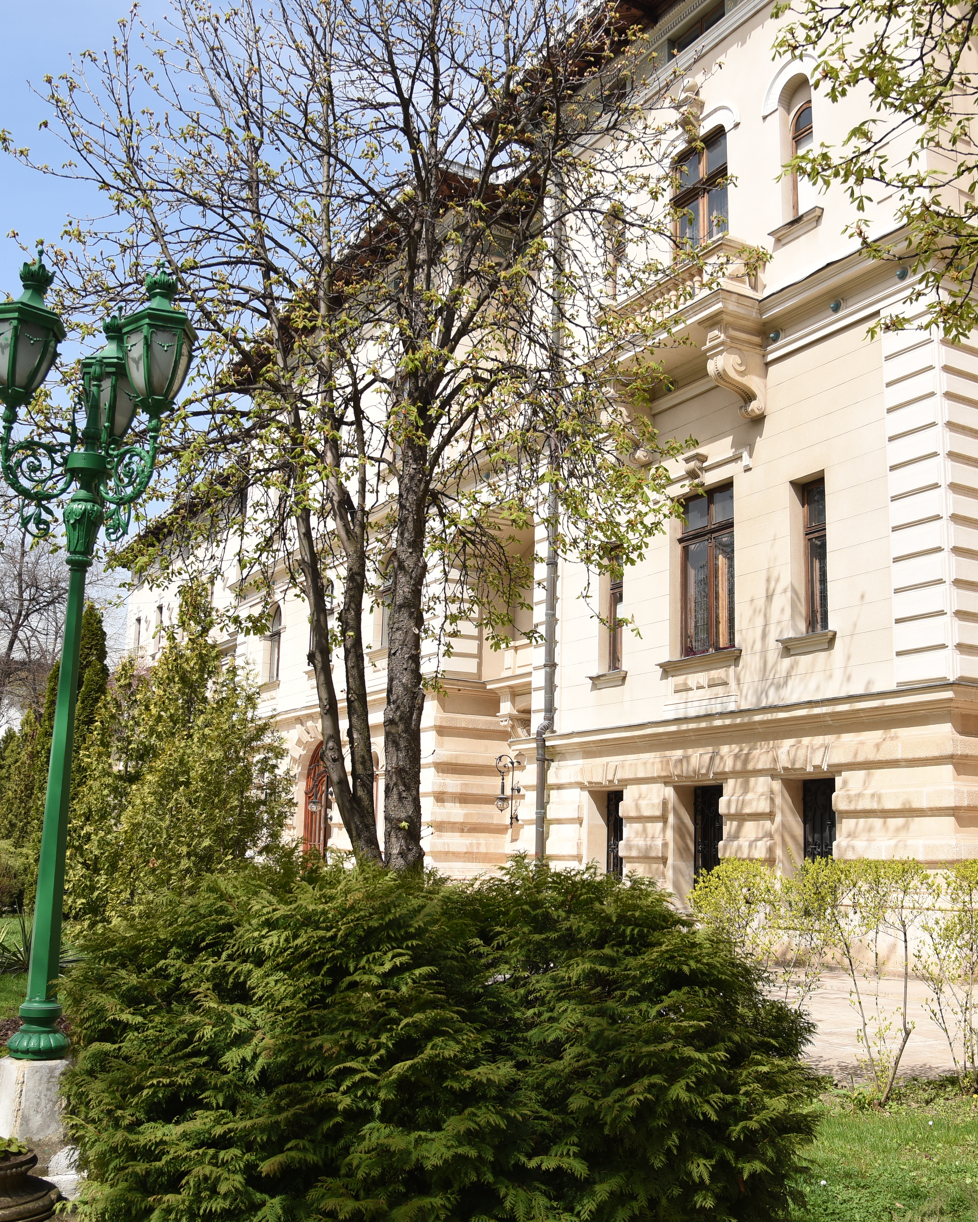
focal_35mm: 34
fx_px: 1230
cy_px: 609
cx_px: 522
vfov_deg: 52.8
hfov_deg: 43.3
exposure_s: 1/1000
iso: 250
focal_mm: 24
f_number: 5.6
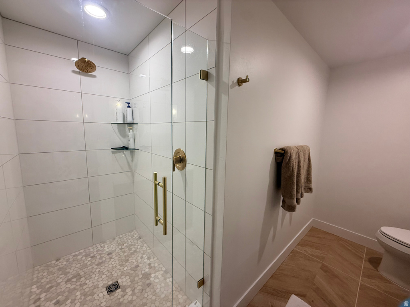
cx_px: 205
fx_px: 166
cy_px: 154
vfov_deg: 85.7
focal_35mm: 14
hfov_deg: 102.1
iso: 125
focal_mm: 2.22
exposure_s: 1/120
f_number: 2.2
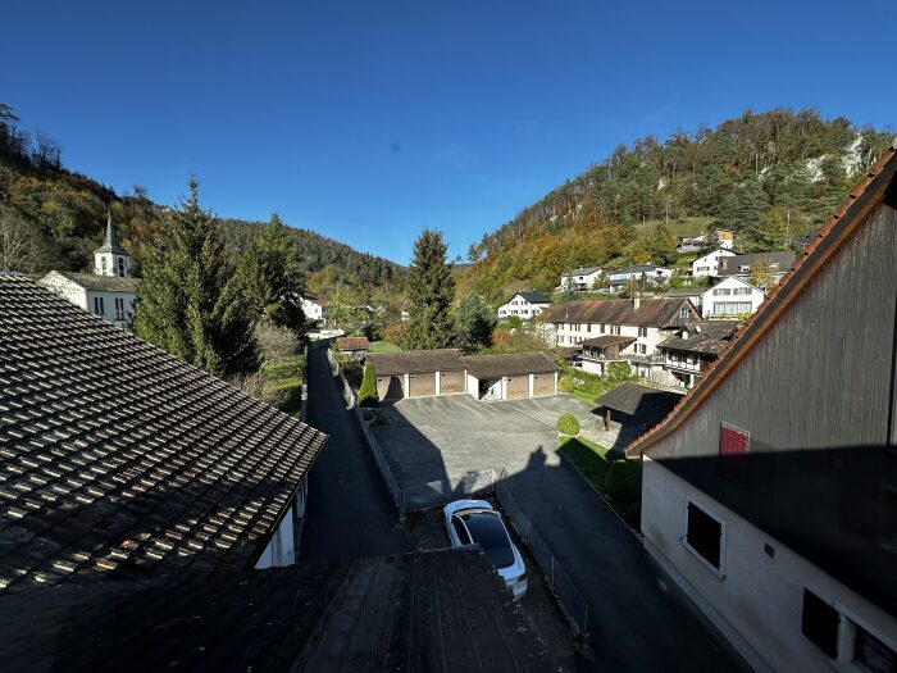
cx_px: 448
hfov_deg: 102.1
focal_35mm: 14
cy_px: 336
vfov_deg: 85.7
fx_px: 363
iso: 50
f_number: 2.2
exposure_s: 1/1043
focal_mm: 2.22
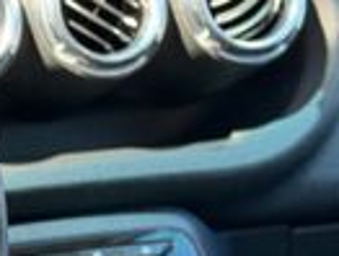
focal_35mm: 172
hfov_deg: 10.9
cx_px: -210
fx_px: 1689
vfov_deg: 8.7
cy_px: 207
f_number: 1.78
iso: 100
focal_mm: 6.76
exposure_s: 1/60
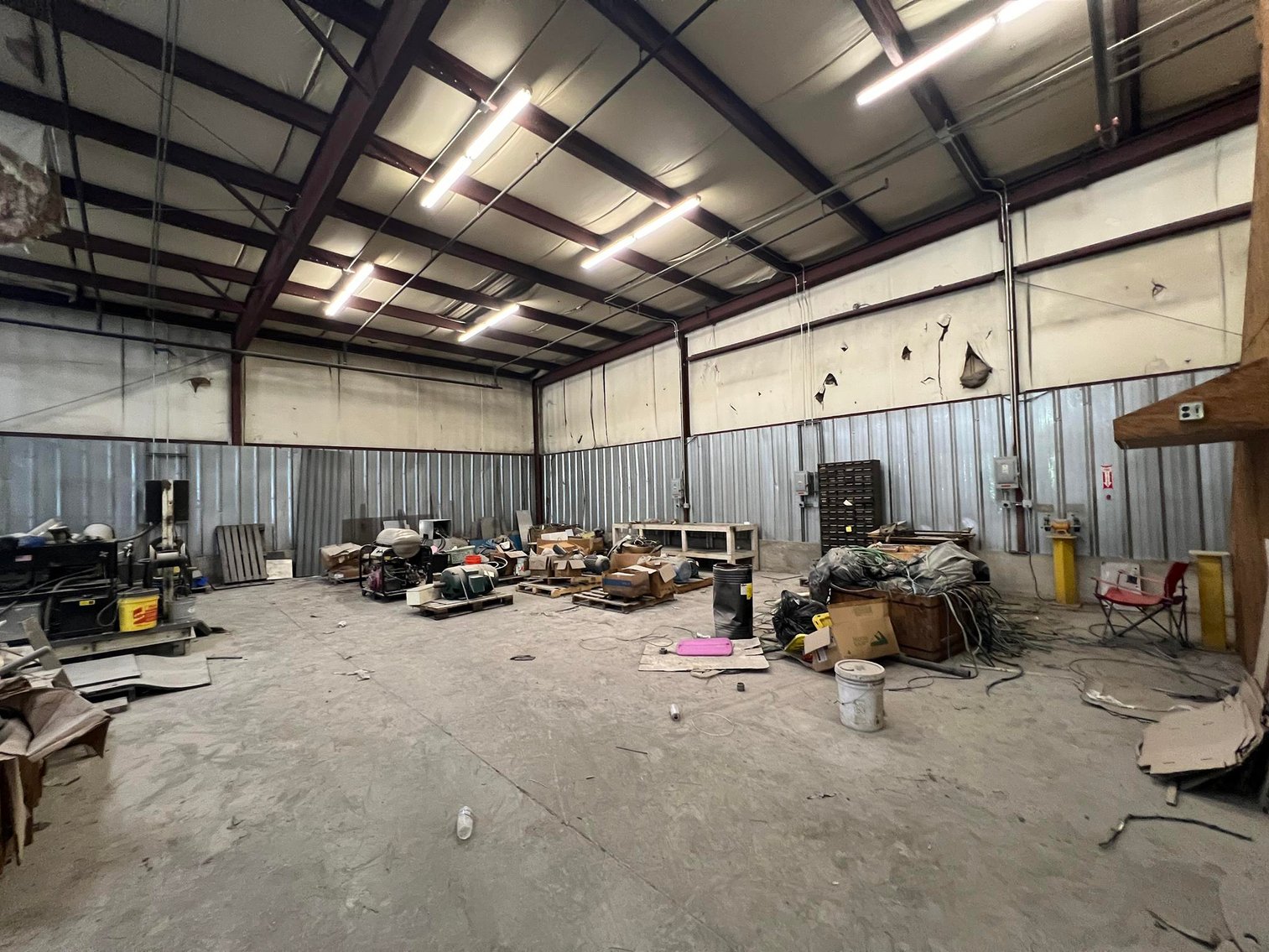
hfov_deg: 106.2
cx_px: 634
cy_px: 476
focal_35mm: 13
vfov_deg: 89.9
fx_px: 477
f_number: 1.8
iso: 500
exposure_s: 1/60
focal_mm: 1.57
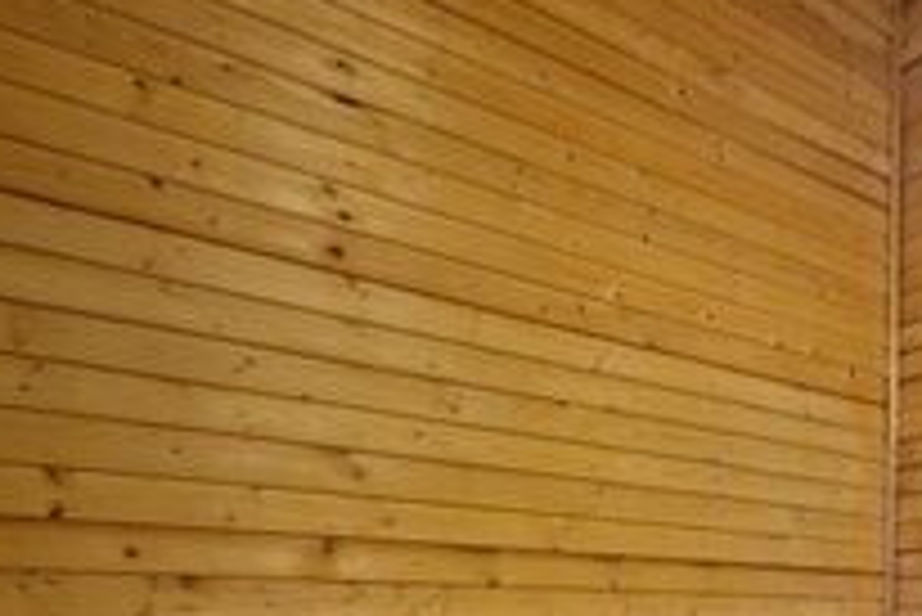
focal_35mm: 33
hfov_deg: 53.3
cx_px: 742
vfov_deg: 35.4
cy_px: 645
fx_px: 846
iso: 1000
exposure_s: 1/25
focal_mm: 2.2
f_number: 2.2
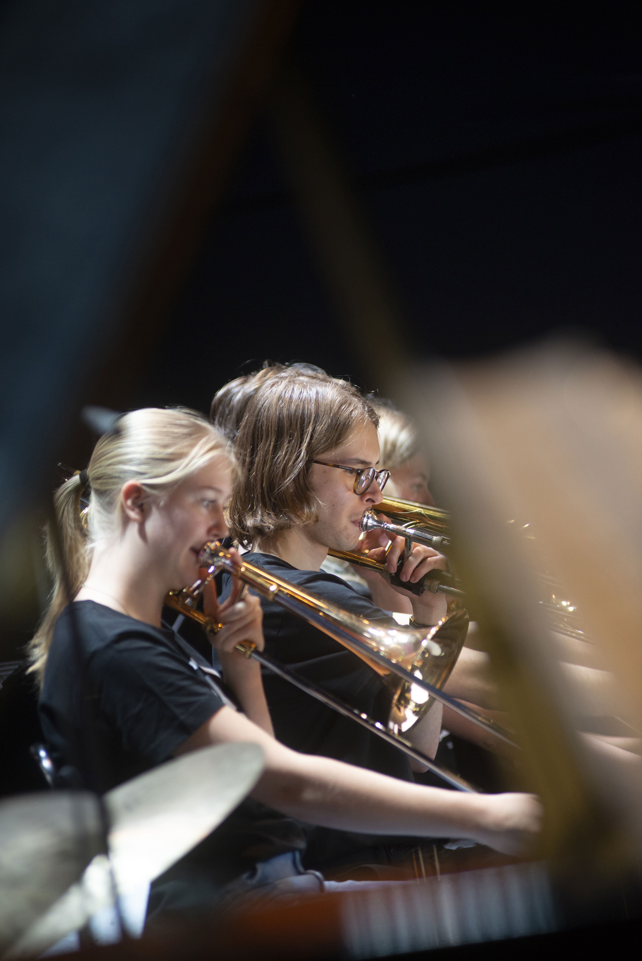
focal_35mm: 200
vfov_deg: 10.3
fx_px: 5345
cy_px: 480
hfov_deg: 6.9
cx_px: 321
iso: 1600
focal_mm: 200
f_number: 2.8
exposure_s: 1/320
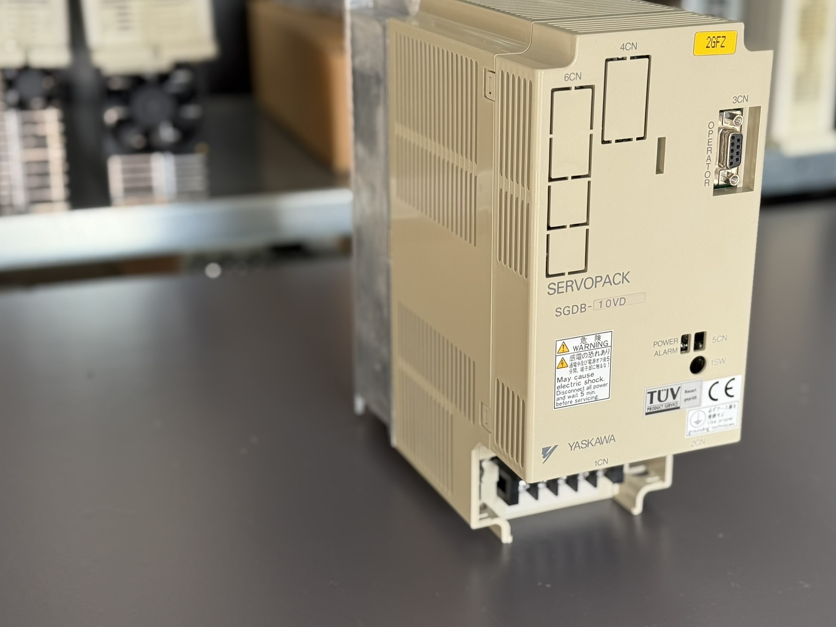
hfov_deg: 34.9
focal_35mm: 55
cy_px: 310
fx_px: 1329
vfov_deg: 26.6
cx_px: 451
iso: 50
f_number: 1.78
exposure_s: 1/121
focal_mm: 6.76
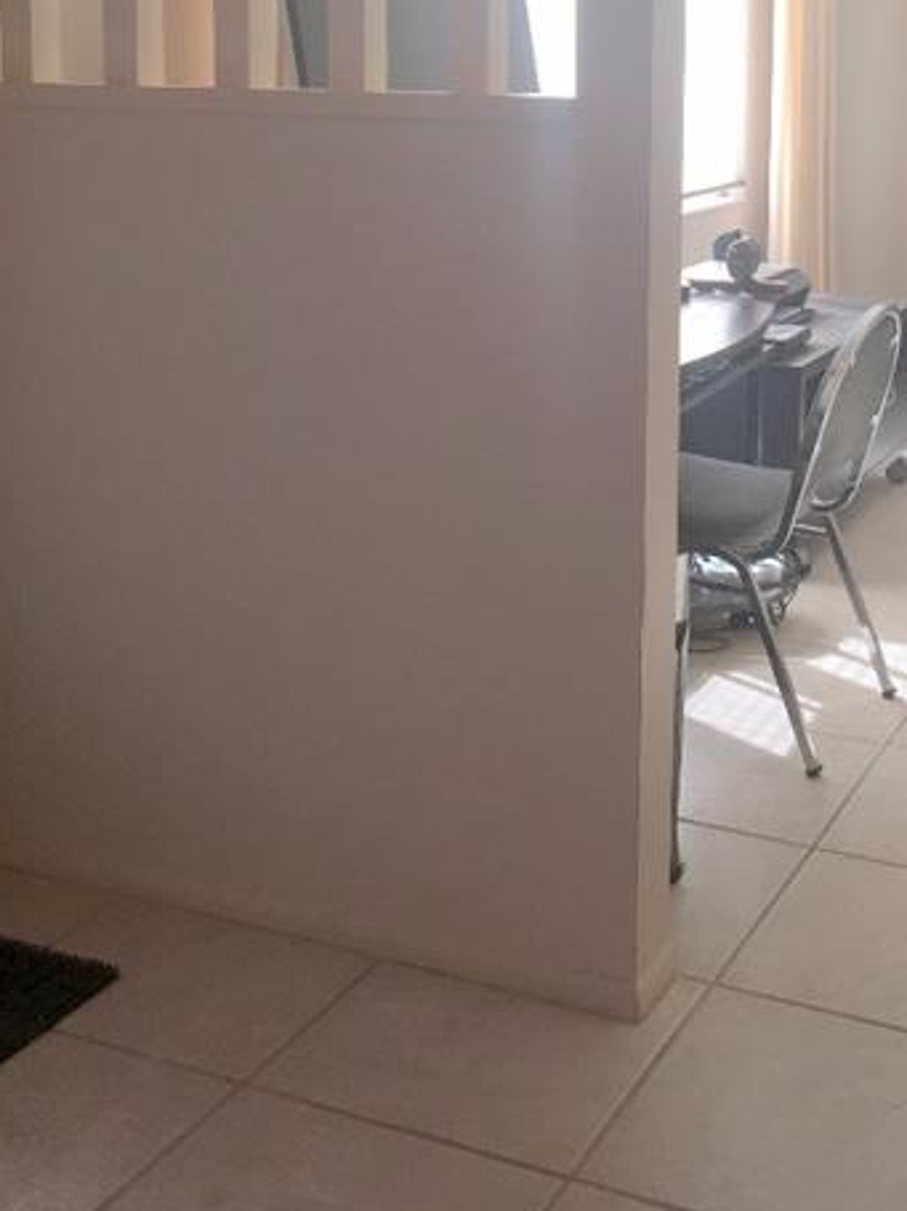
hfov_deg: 29.3
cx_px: 652
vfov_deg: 37.5
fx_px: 1713
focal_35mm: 49
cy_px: 245
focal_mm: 4.15
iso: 32
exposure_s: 1/120
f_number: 2.2
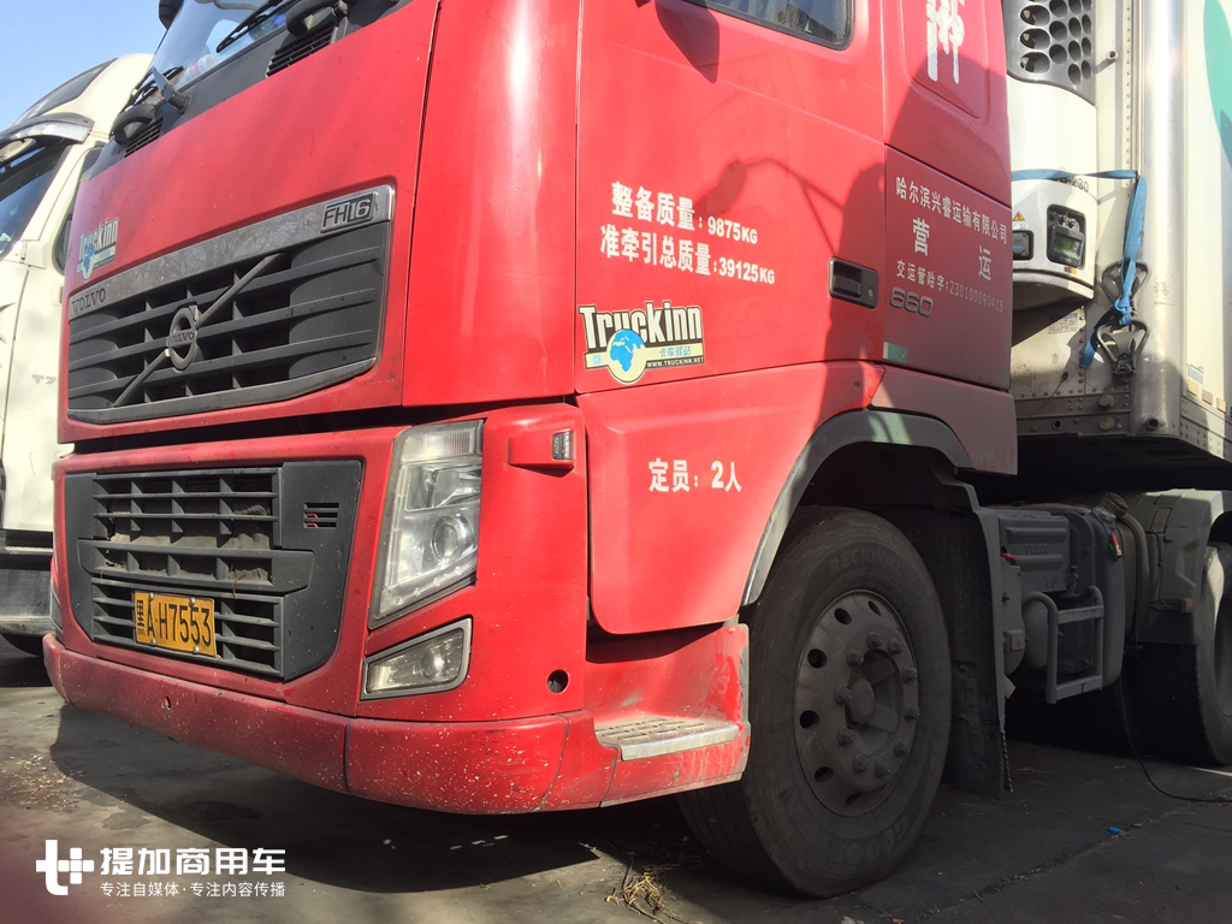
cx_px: 616
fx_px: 1032
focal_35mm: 29
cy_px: 462
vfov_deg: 48.2
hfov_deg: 61.7
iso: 32
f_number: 2.2
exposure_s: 1/618
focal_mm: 4.15
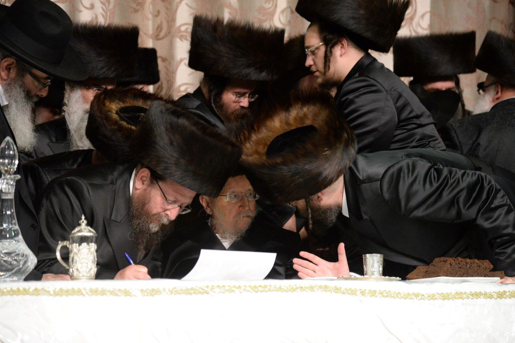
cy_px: 172
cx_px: 258
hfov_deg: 17.1
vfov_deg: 11.4
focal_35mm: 120
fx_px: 1717
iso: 5000
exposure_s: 1/200
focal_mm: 120
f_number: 4.5
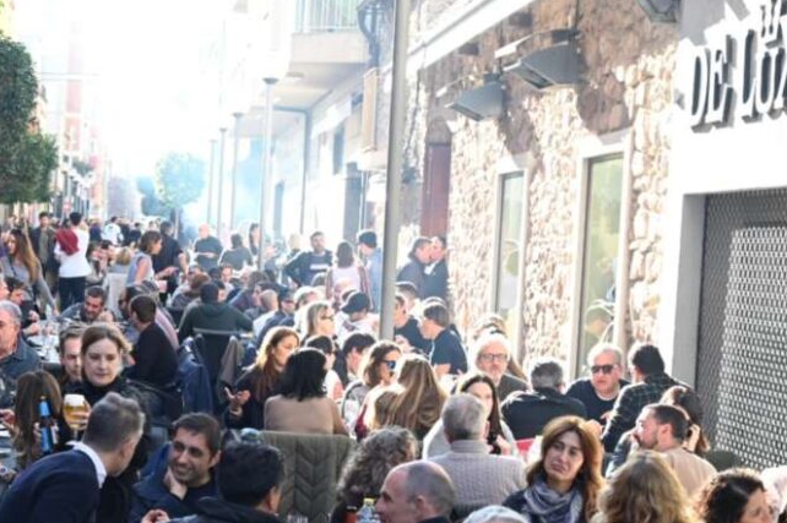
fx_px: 1813
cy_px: 391
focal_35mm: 83
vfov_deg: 16.3
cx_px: 257
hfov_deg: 24.4
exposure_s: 1/200
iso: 500
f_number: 5.6
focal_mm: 52
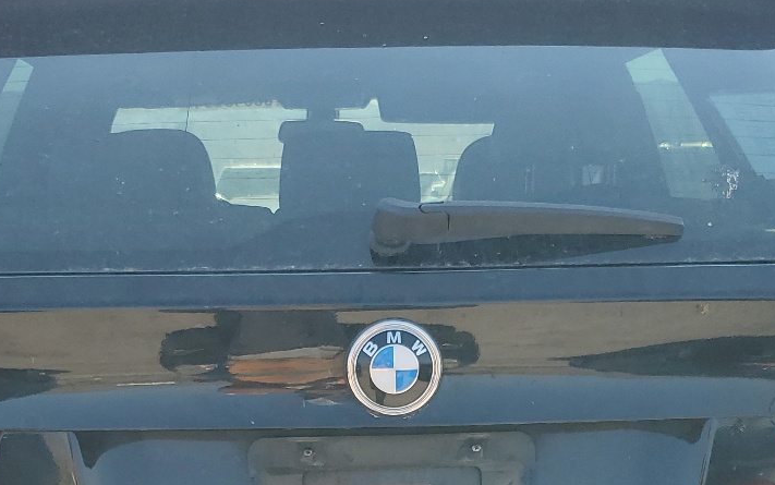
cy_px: 521
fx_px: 1310
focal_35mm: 62
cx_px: 370
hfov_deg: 33.0
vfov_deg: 20.1
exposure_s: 1/1429
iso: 50
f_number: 1.5
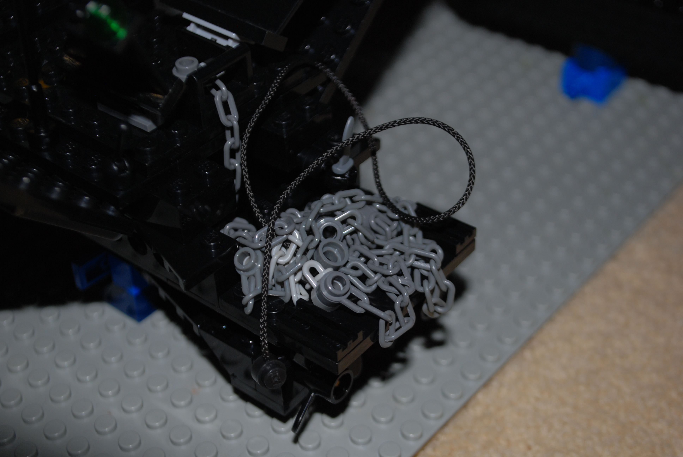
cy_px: 228
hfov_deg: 35.0
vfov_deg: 23.8
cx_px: 342
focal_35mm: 57
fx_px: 1083
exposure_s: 1/60
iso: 200
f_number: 5.3
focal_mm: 38
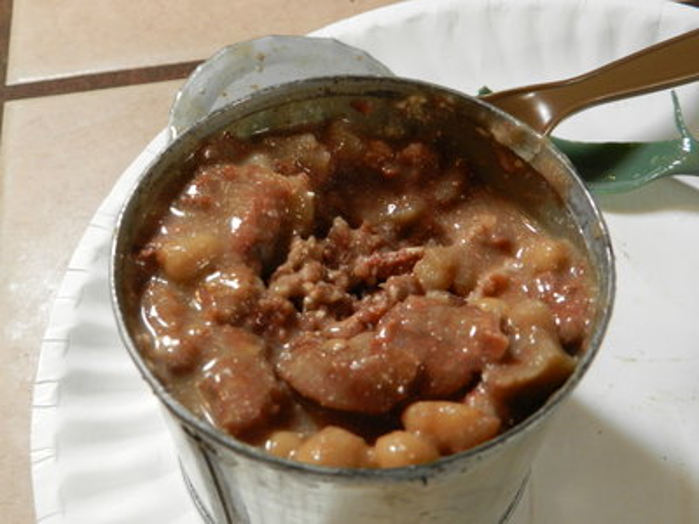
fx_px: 767
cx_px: 350
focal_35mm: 38
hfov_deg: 49.0
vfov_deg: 37.7
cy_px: 262
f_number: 4
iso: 640
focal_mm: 6.7
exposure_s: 1/60
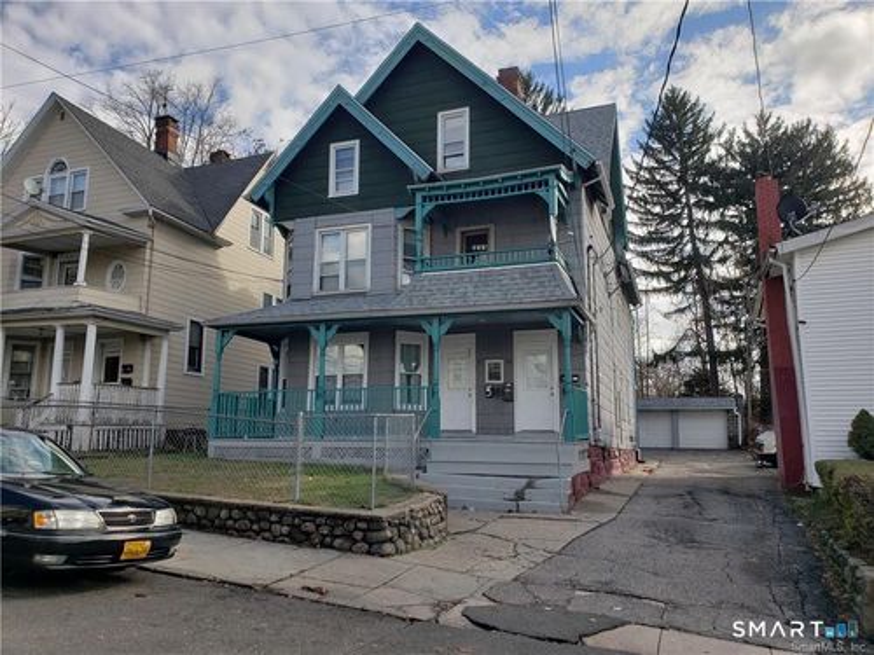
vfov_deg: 53.1
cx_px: 437
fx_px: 656
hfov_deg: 67.3
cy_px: 328
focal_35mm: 26
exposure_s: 1/1085
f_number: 2.4
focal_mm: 4.3
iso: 50
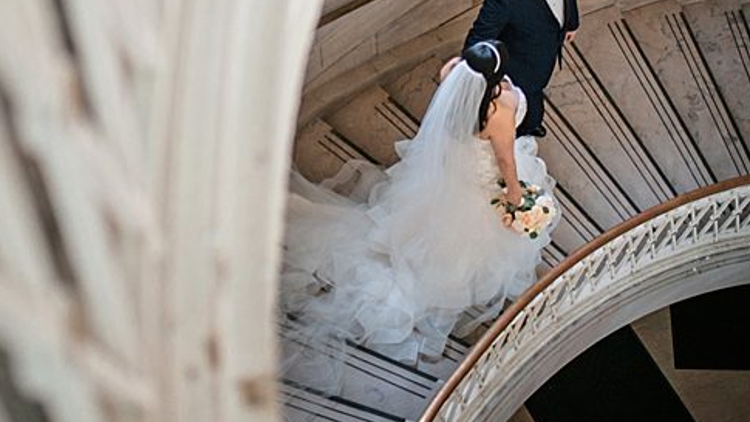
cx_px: 198
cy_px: 47
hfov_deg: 29.3
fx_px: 1412
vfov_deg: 16.8
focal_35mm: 71
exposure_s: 1/400
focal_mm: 35
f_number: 1.8
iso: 640
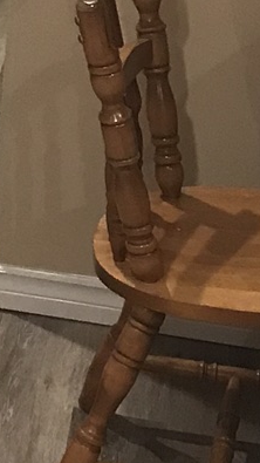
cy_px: -40
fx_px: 1938
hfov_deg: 7.2
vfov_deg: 13.4
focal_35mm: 158
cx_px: -390
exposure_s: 1/15
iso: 64
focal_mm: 3.99
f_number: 1.8
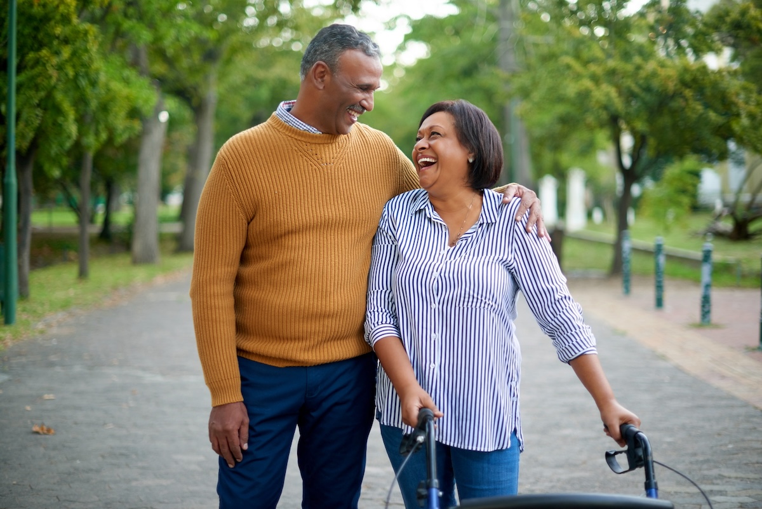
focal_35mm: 50
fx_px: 1059
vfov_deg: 27.0
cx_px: 381
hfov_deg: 39.6
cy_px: 254
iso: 250
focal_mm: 50
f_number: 1.4
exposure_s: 1/125
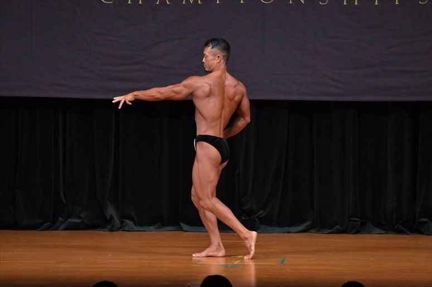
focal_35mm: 270
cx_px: 216
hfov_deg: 7.6
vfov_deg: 5.1
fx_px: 3238
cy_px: 144
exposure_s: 1/400
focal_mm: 180
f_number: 5.6
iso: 4000
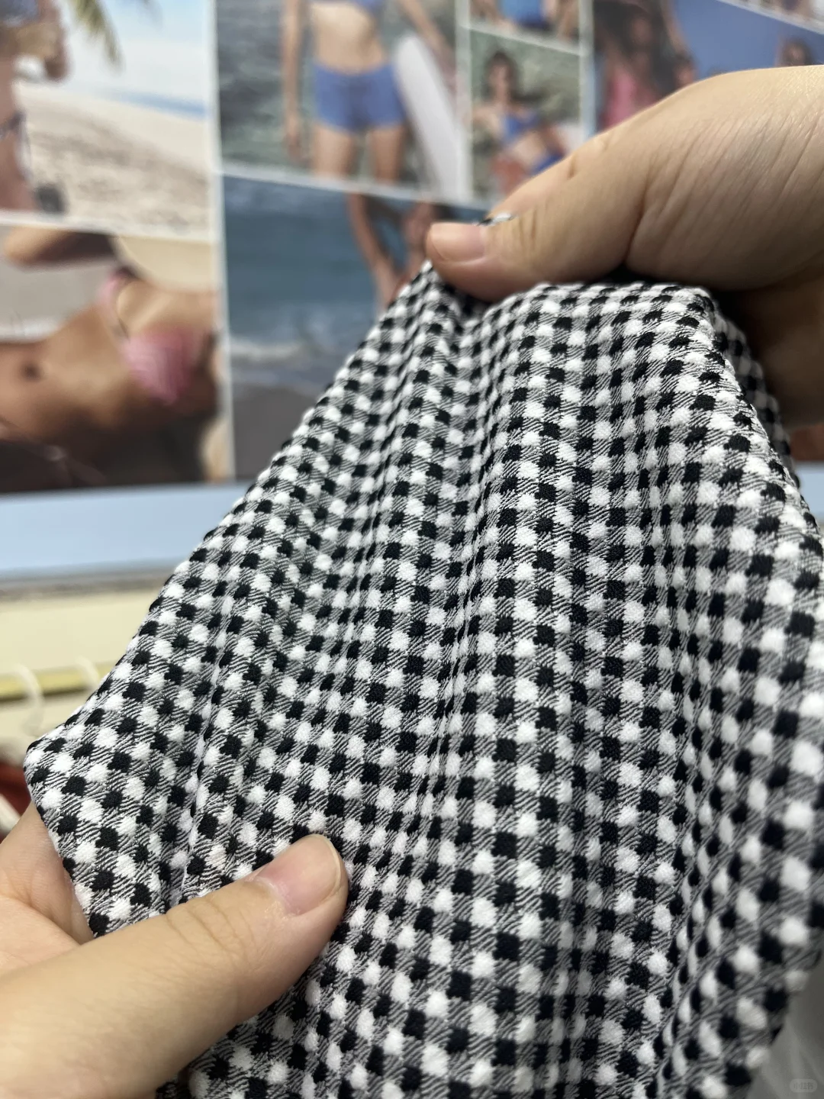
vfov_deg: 67.3
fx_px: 825
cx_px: 412
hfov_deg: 53.1
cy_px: 550
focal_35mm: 26
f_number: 1.6
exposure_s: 1/100
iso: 64
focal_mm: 5.1
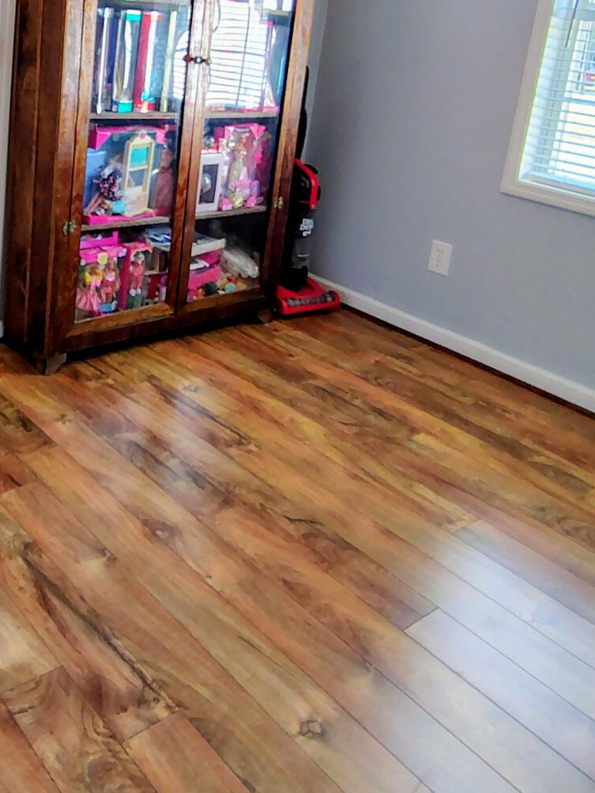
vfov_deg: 53.7
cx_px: 105
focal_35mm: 32
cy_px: 178
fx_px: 733
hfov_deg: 41.9
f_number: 2.2
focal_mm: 2.13
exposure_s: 1/40
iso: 448
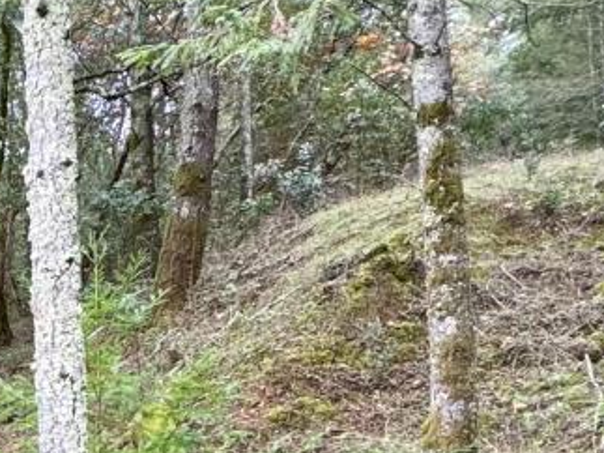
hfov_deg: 24.7
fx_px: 1134
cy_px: 527
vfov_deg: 21.2
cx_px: -241
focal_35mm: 65
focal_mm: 2.22
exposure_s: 1/99
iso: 80
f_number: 2.2
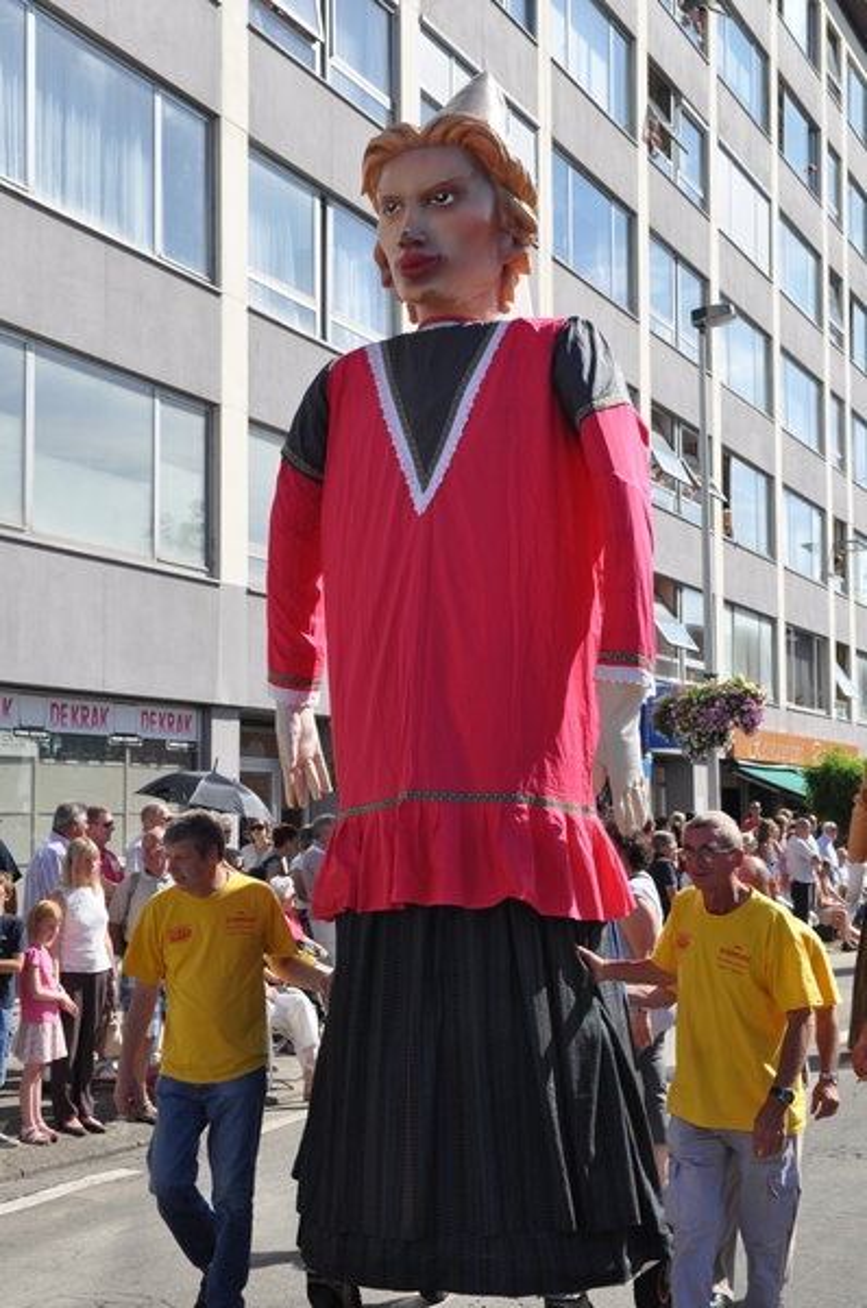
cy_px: 654
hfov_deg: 28.0
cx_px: 434
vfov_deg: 41.2
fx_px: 1740
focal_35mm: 48
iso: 400
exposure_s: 1/1250
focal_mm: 32
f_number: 5.6
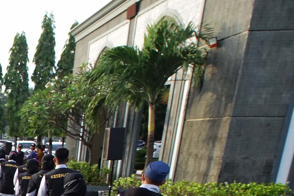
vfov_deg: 20.1
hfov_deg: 26.9
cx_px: -126
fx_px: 466
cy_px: 305
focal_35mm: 57
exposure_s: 1/100
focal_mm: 16
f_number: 11
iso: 1600
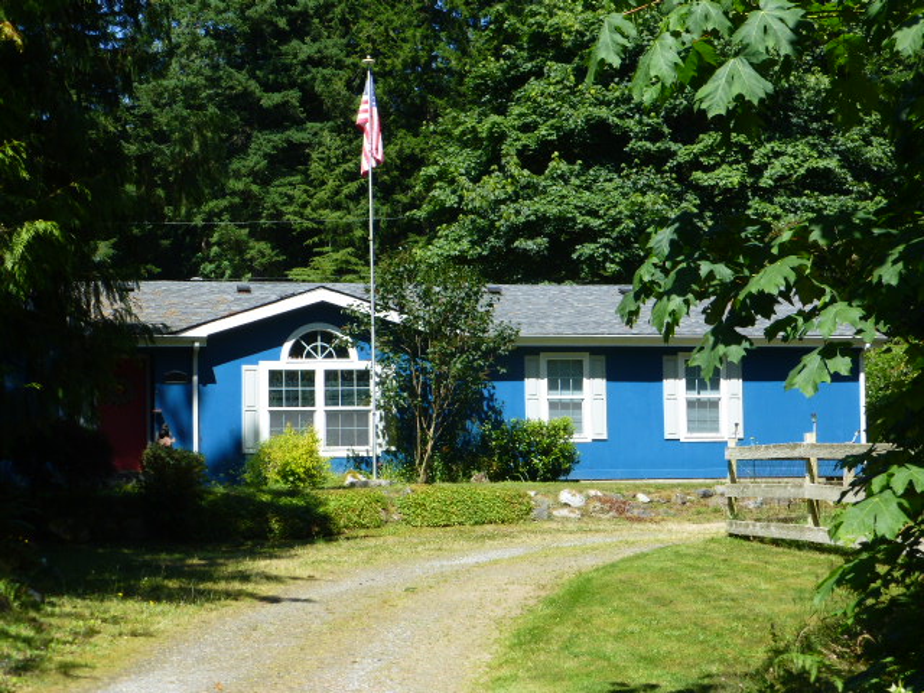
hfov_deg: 26.0
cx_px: 462
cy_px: 346
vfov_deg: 19.6
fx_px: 2002
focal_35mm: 75
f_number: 5
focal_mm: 13.3
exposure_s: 1/320
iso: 100
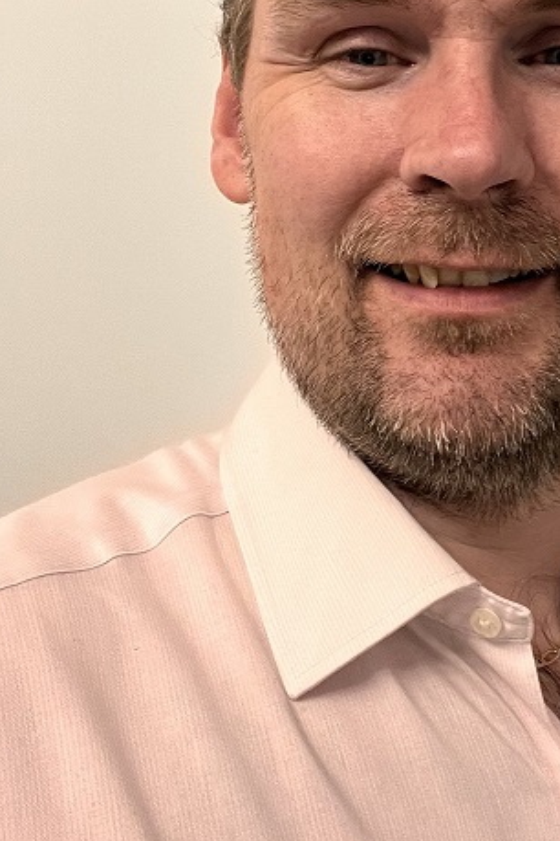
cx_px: 468
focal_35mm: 51
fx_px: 1190
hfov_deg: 25.9
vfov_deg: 37.8
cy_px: 203
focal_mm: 2.71
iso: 320
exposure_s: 1/50
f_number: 2.2
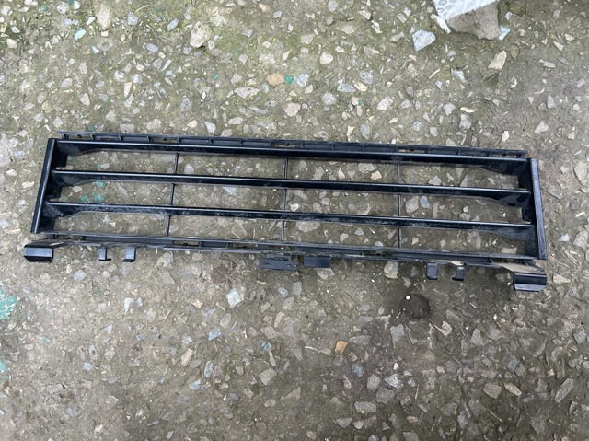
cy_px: 220
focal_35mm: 26
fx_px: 442
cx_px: 294
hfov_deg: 67.3
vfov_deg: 53.0
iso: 320
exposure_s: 1/60
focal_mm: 5.7
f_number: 1.5
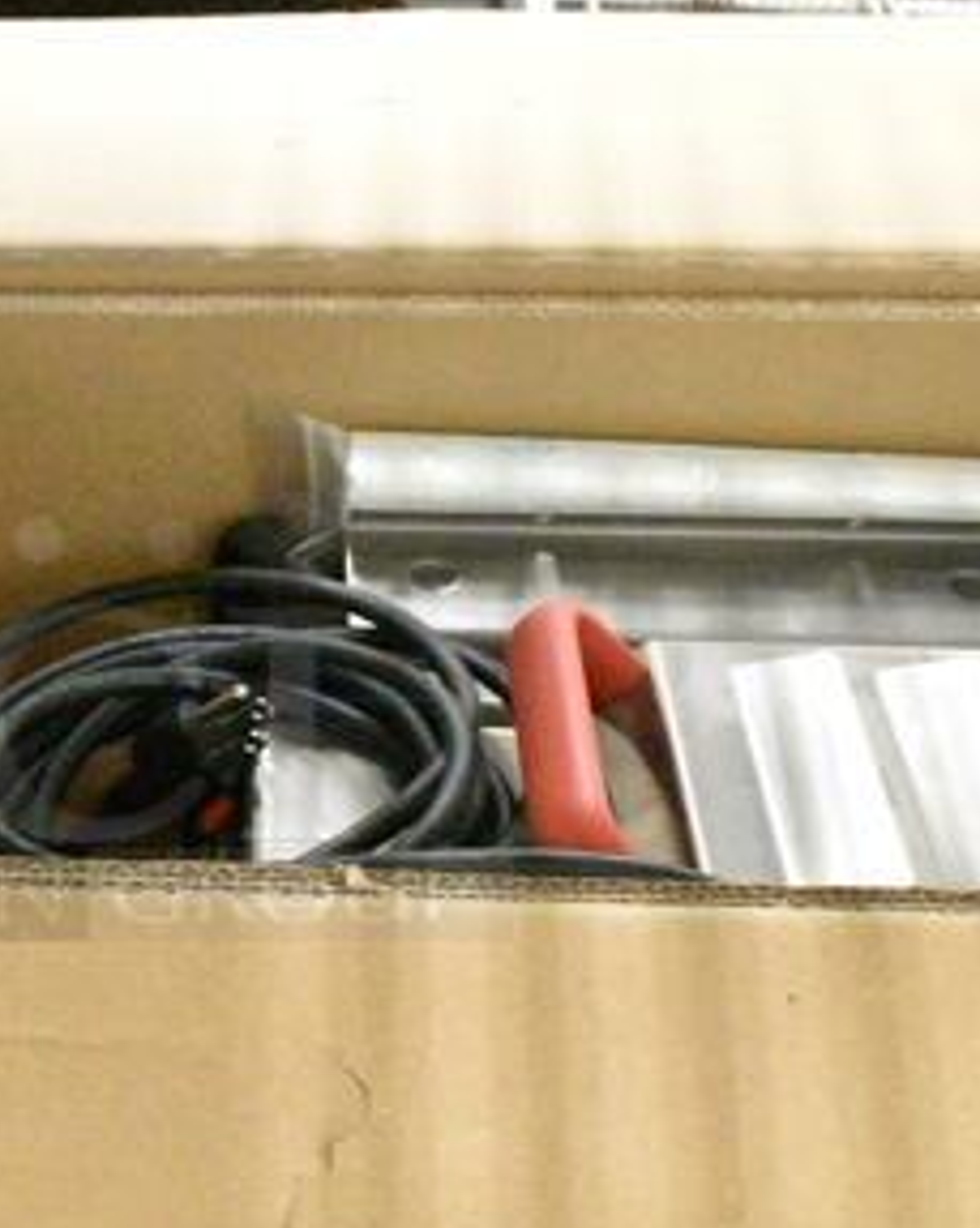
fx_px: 1961
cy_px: 715
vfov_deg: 34.7
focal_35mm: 54
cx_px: 39
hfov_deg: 26.8
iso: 25600
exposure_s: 1/125
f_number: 5.6
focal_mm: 18
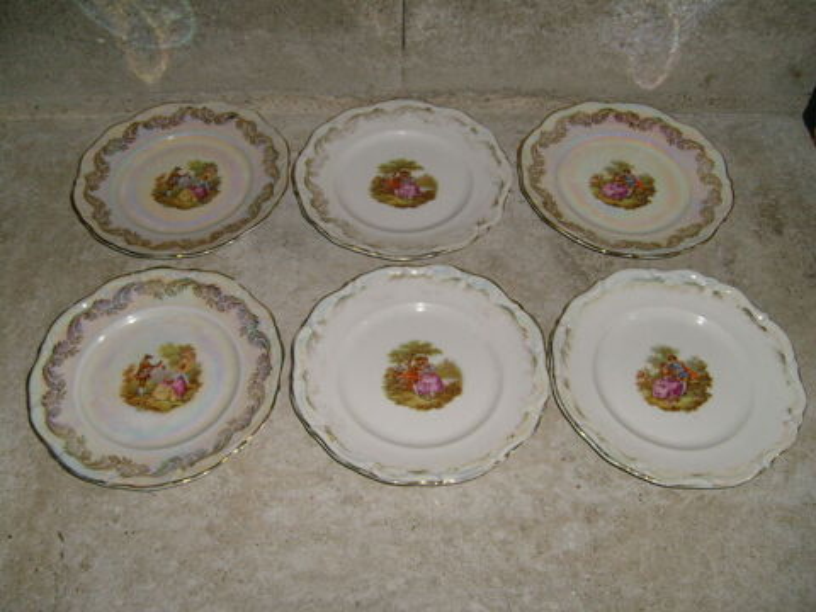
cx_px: 408
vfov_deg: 40.7
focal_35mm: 35
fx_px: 825
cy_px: 306
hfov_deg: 52.6
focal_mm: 5.8
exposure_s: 1/45
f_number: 2.8
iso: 100
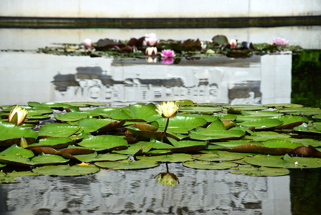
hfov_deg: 13.0
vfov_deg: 8.7
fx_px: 1405
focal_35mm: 158
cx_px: 160
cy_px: 108
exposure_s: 1/125
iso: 125
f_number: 9
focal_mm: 105
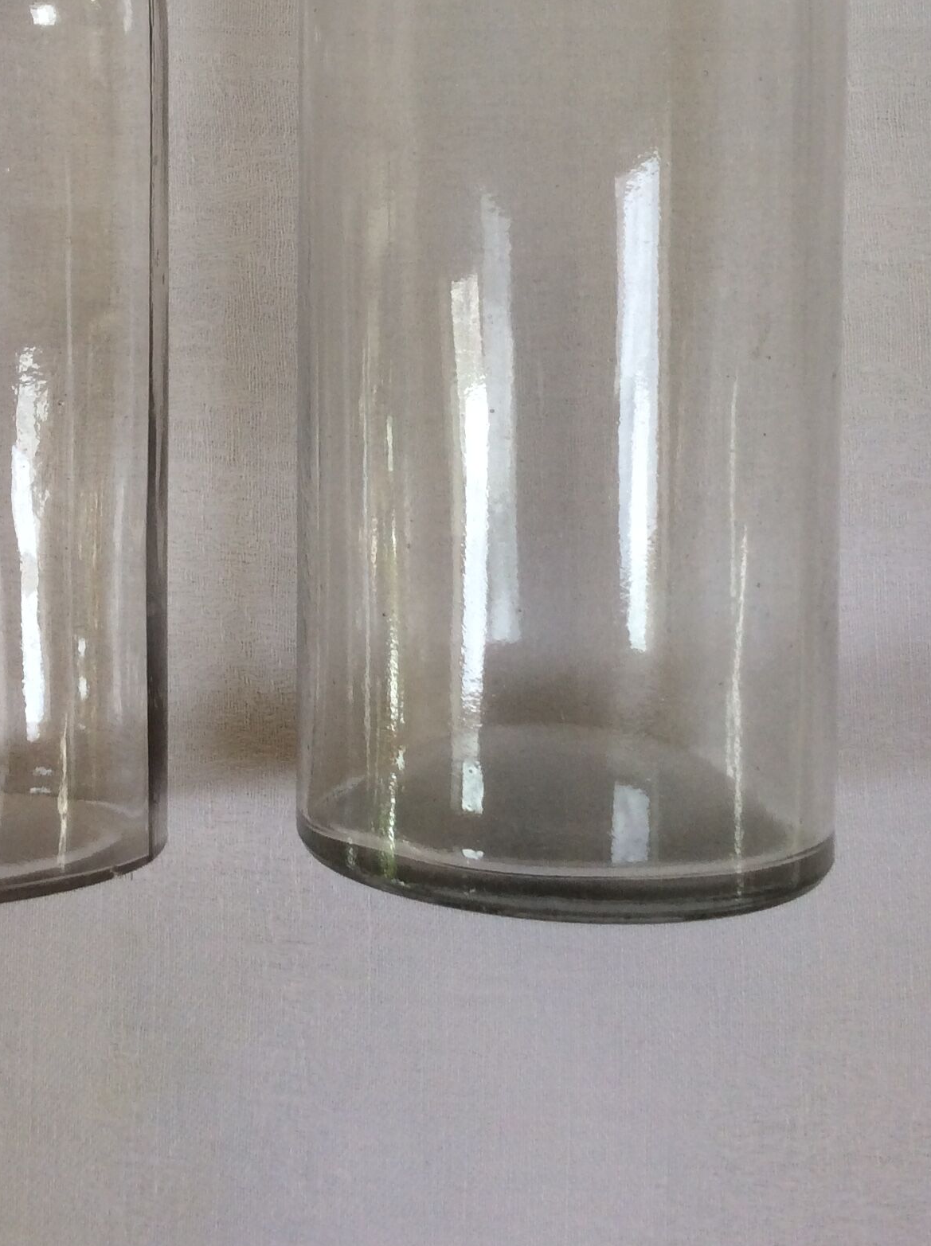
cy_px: 222
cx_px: 307
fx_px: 1906
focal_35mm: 53
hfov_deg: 27.3
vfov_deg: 34.9
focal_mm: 3.3
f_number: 2.4
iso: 32
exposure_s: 1/100
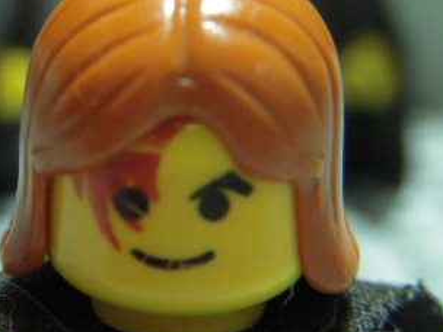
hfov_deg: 14.2
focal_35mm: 139
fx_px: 1779
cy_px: 115
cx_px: 159
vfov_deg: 10.7
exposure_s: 1/5
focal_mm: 11
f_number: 3.7
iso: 400
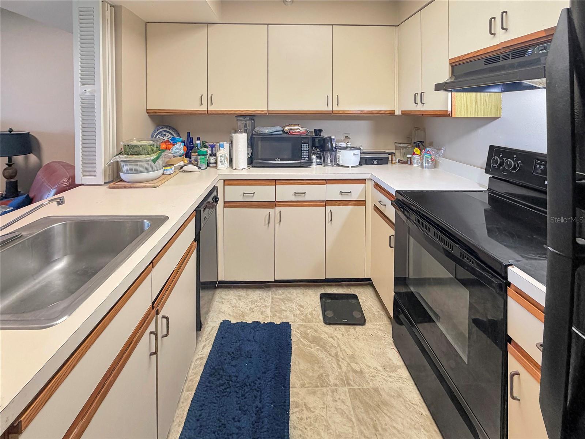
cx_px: 292
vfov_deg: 85.7
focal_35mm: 14
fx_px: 237
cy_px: 220
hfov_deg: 102.1
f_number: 2.2
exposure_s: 1/60
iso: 160
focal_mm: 2.22
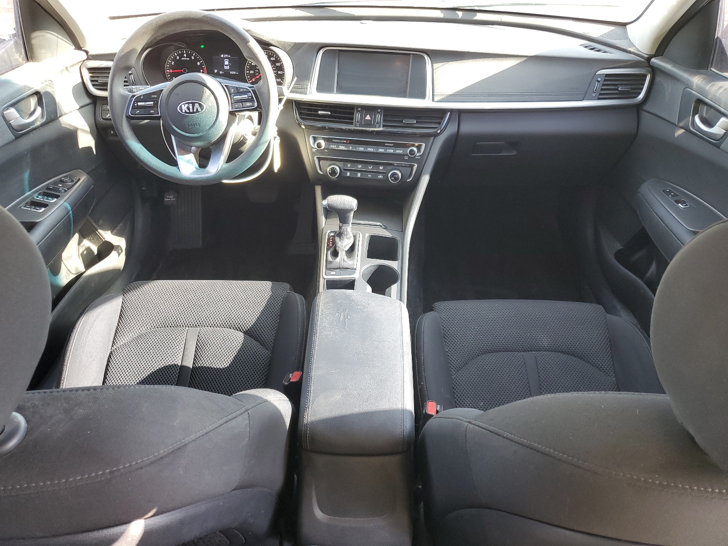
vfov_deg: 53.1
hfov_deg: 67.3
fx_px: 547
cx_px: 364
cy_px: 273
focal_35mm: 26
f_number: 1.5
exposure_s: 1/60.2
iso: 67
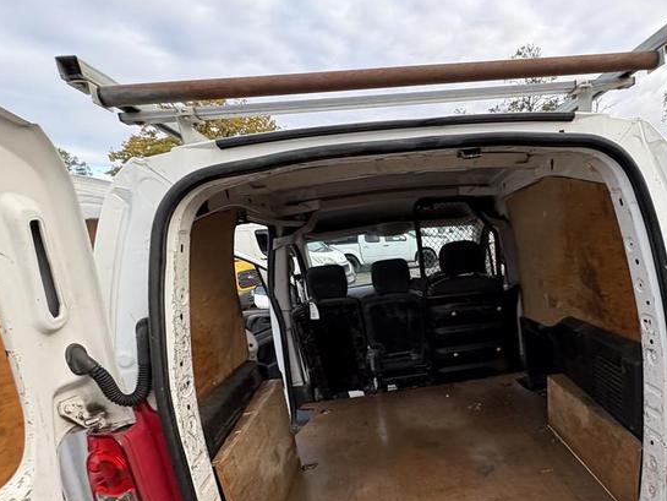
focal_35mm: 23
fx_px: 443
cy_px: 367
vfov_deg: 56.4
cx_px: 445
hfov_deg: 71.7
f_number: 2.2
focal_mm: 2.22
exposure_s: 1/138
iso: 64
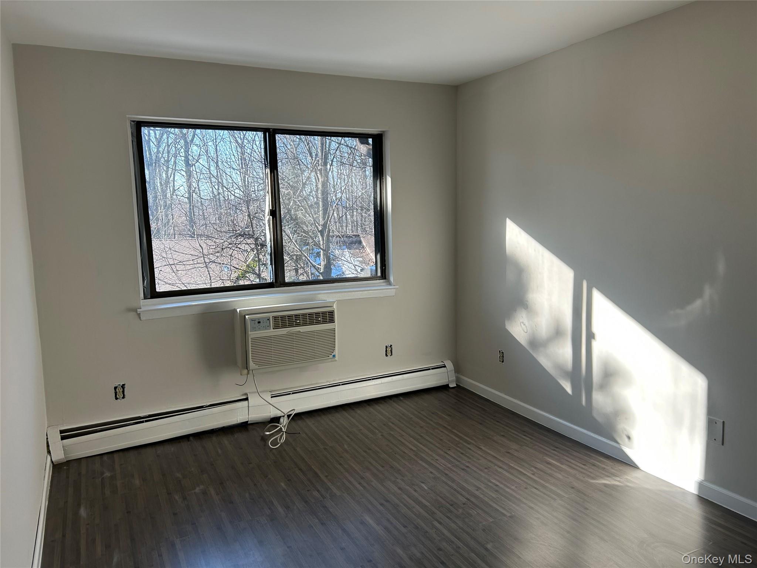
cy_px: 284
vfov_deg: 53.1
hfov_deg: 67.3
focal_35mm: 26
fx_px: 569
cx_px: 378
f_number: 1.5
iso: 50
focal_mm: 5.7
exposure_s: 1/380
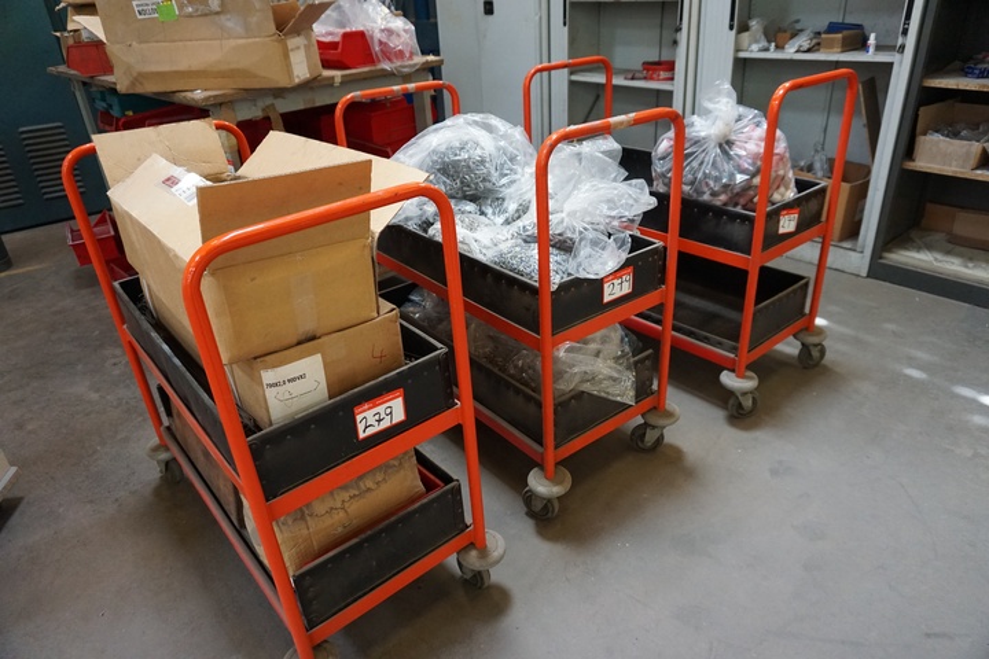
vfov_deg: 53.1
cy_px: 330
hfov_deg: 73.7
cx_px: 494
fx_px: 659
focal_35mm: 24
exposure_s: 1/160
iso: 1600
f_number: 4
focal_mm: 16
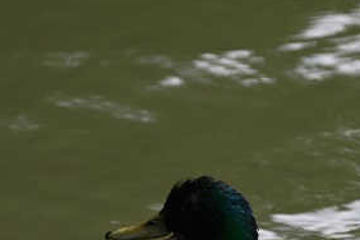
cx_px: 195
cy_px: 258
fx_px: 8079
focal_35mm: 808
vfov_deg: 1.7
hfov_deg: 2.6
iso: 180
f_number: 5.6
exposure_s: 1/1000
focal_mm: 240
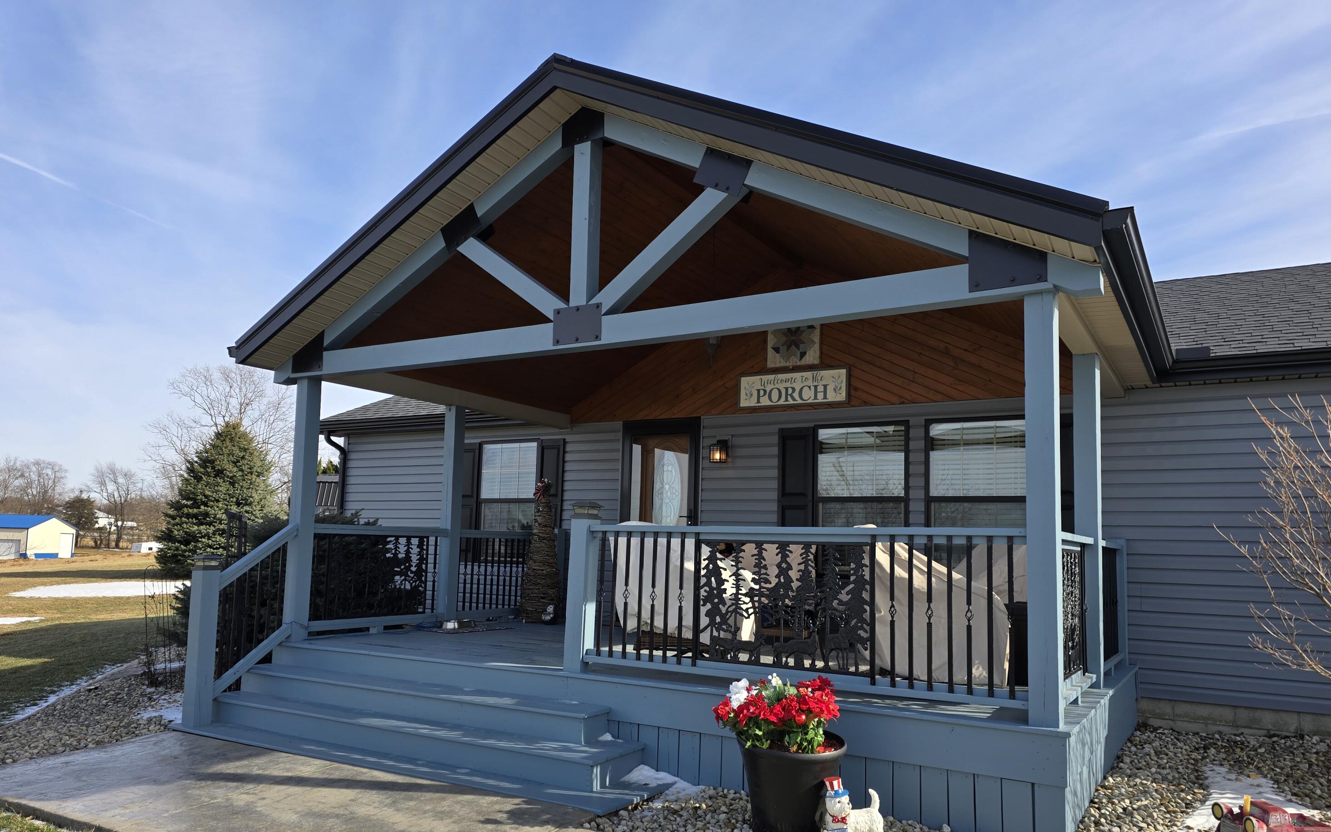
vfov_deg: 49.1
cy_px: 477
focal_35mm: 25
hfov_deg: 72.6
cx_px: 660
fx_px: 907
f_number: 1.7
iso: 12
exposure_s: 1/499
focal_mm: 6.3
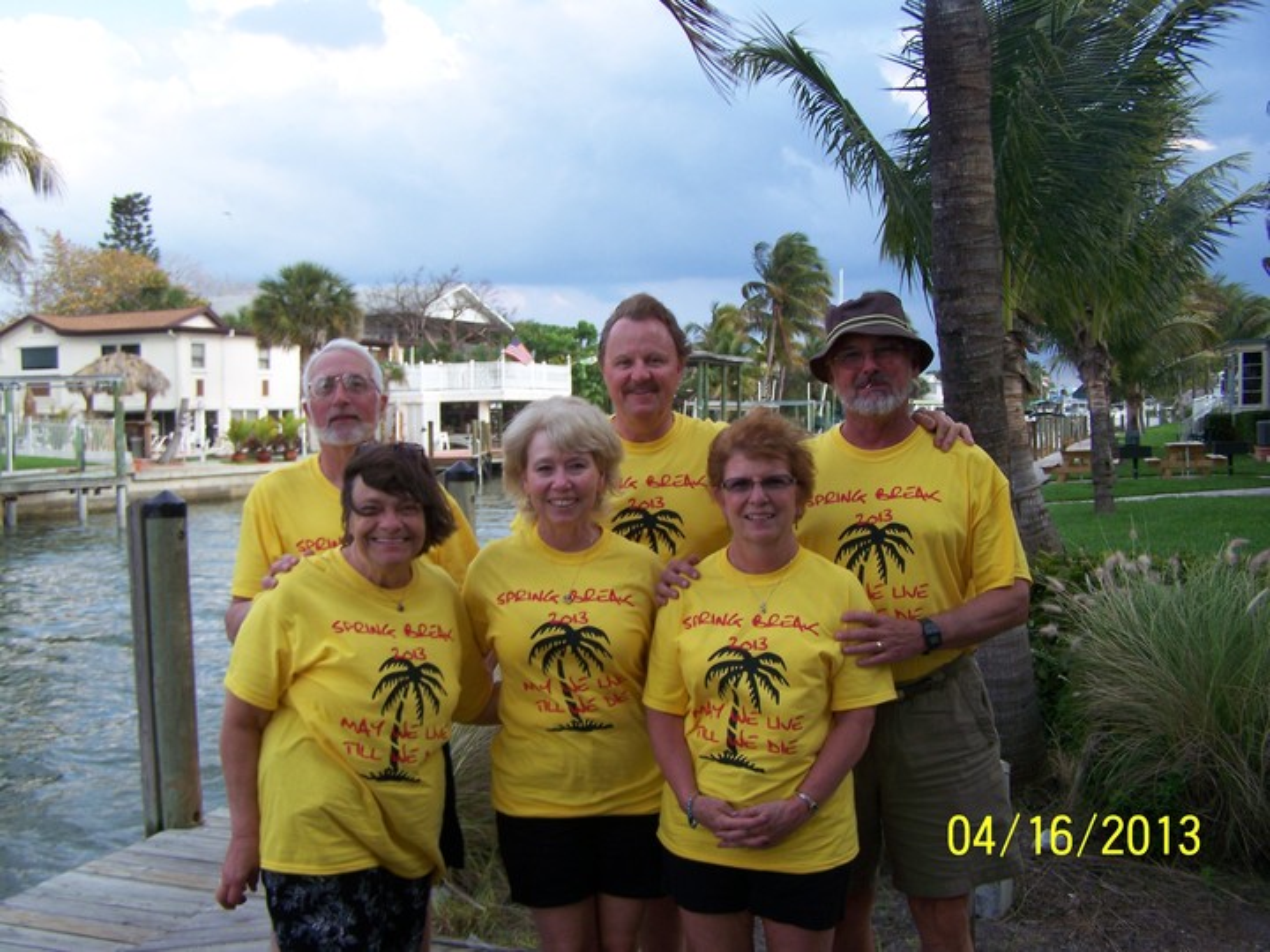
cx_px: 635
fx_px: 1394
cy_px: 476
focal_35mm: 38
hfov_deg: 49.0
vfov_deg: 37.7
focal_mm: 6.3
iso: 64
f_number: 2.8
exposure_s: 1/160
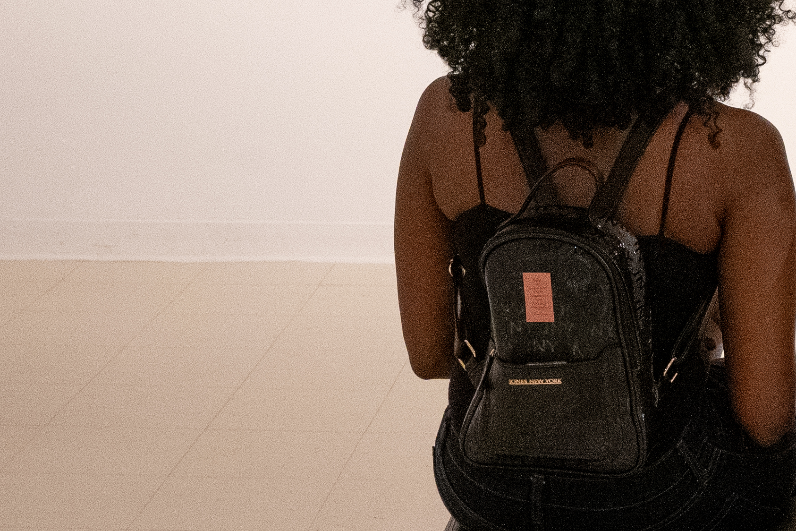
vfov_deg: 11.1
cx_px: 837
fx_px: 2730
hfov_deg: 16.2
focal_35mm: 123
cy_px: 180
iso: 8000
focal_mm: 34.7
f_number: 8
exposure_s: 1/125
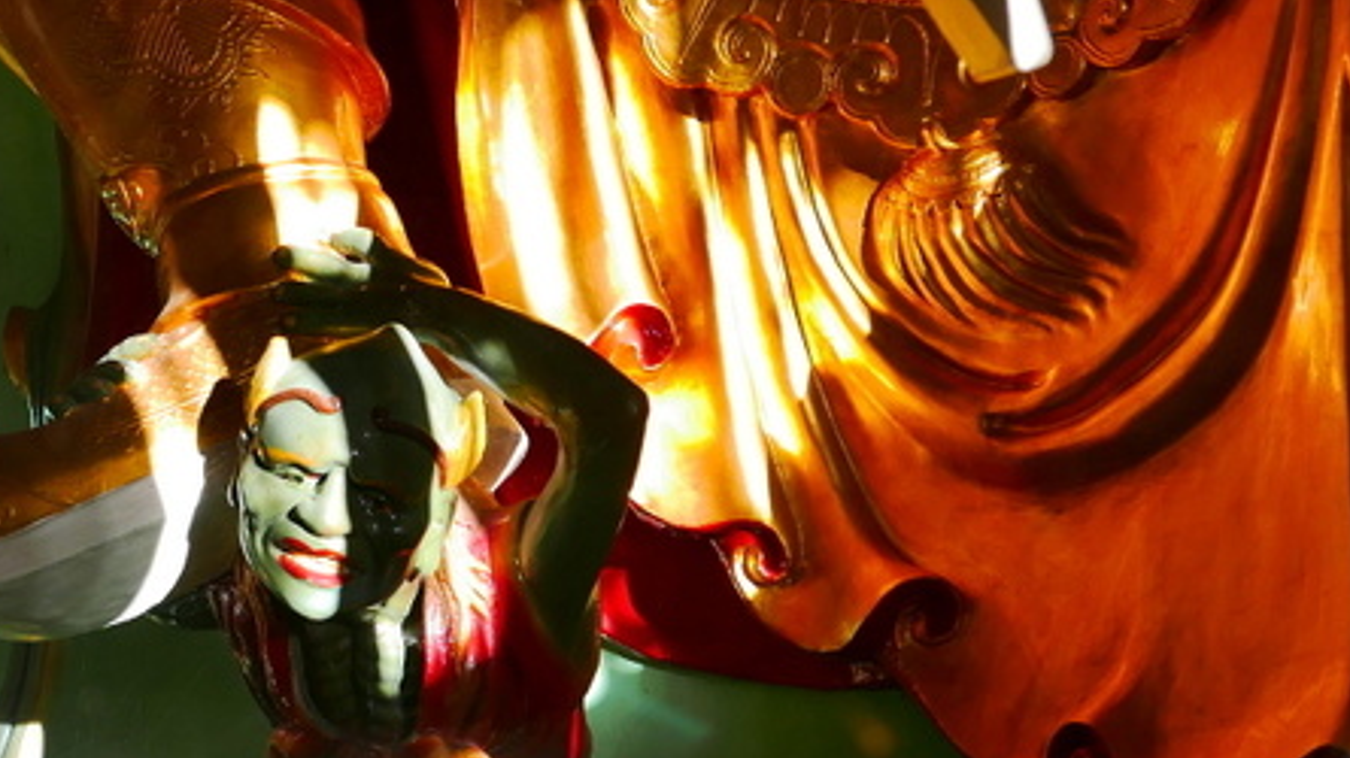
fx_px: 2004
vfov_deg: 21.1
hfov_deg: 36.6
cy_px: 647
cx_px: 379
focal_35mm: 56
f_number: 2.5
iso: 100
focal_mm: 13.4
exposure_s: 1/125
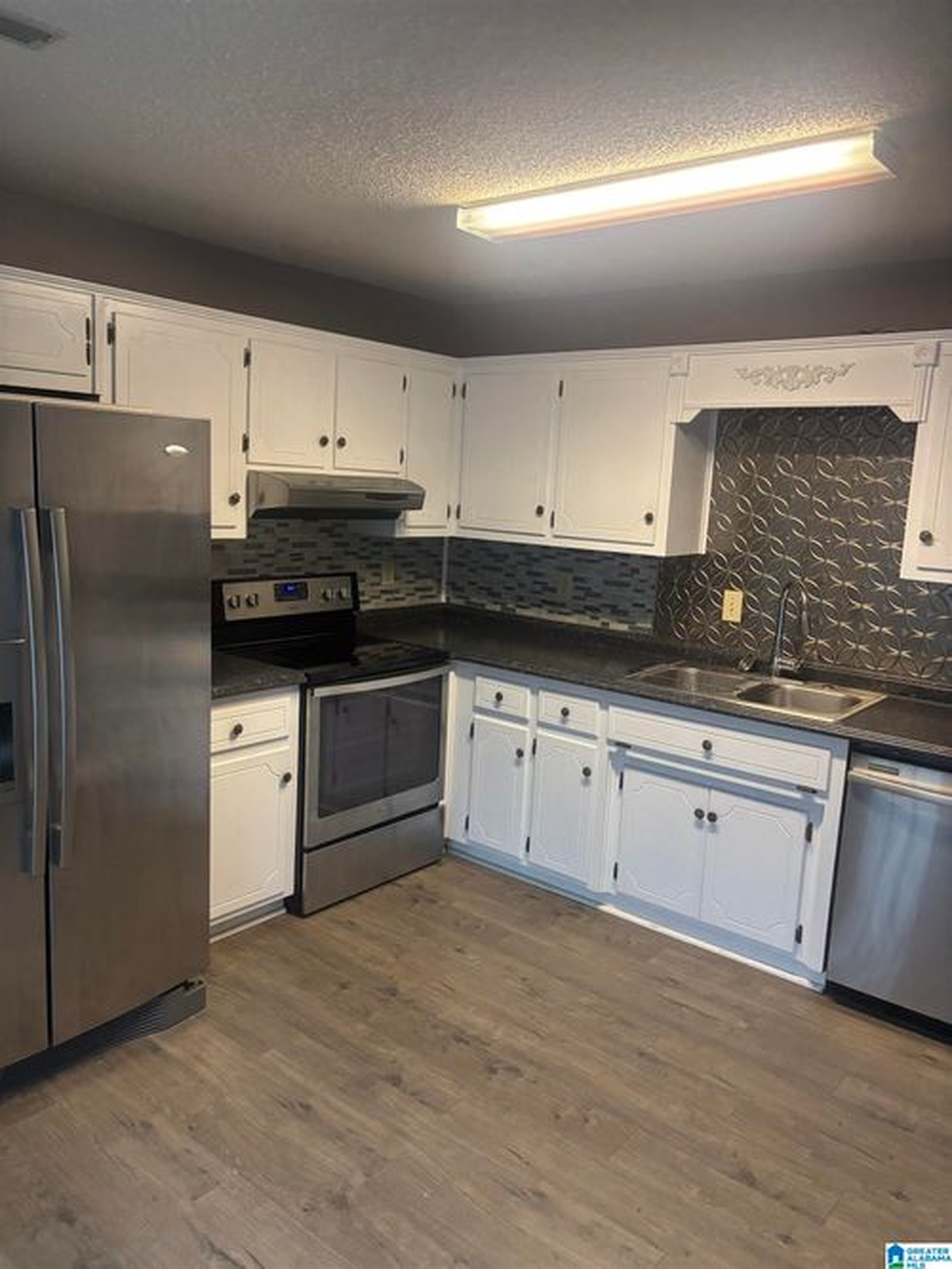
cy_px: 634
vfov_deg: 67.3
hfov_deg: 53.0
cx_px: 476
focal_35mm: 26
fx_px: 954
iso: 500
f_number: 1.6
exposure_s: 1/60
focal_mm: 5.96
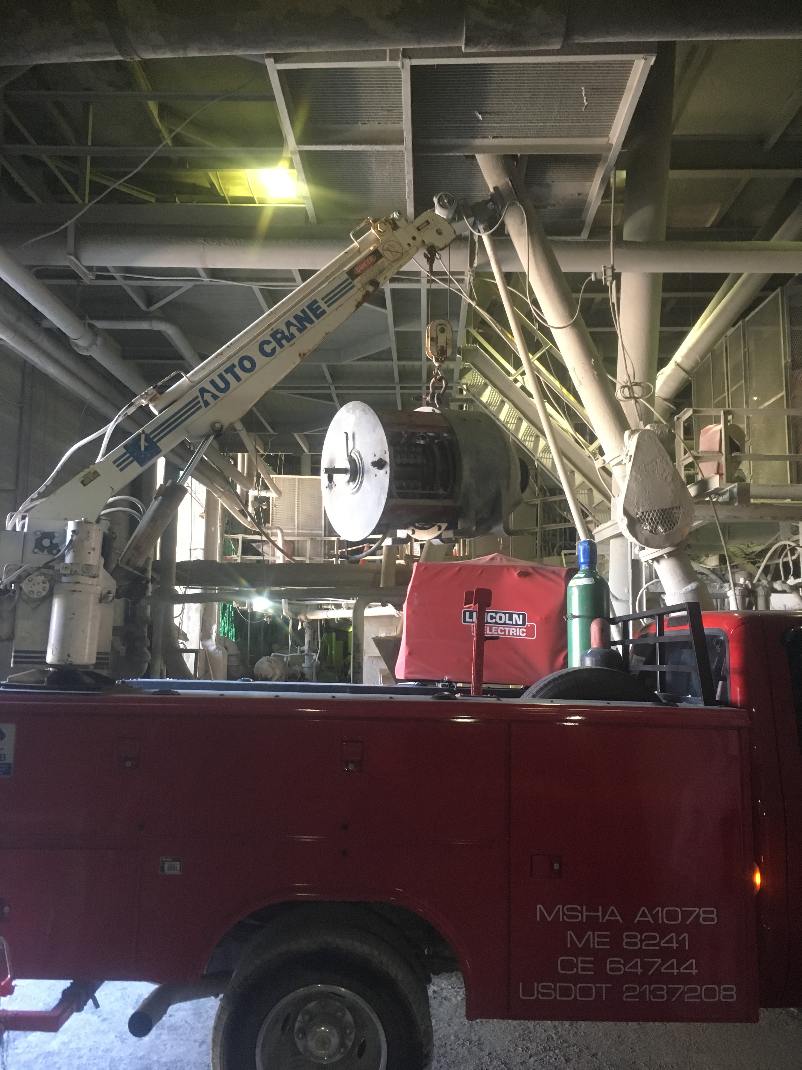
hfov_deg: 48.2
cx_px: 401
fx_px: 896
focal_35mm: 29
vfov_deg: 61.7
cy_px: 535
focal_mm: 4.15
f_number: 2.2
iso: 200
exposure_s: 1/30
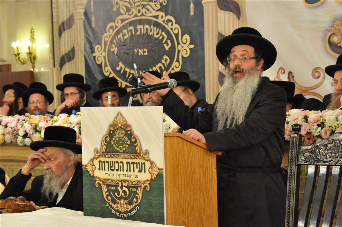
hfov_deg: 20.0
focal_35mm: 102
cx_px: 171
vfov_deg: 13.4
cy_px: 114
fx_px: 968
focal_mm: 68
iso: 1000
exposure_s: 1/40
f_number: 5.6
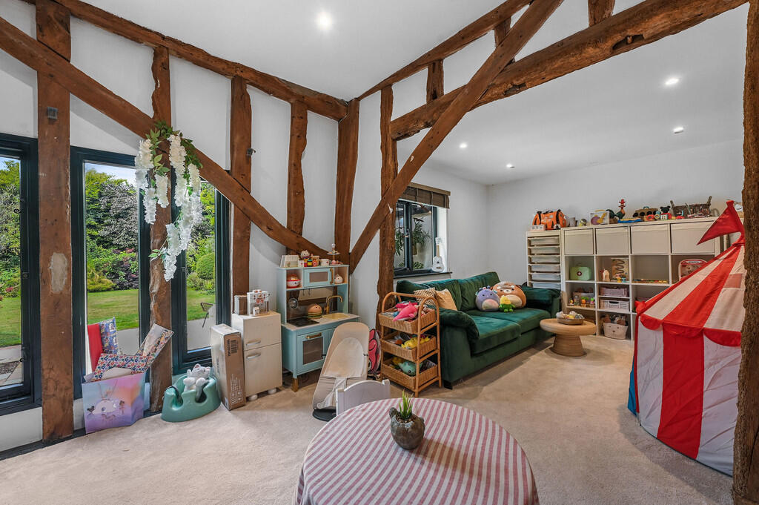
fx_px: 295
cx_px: 380
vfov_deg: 81.1
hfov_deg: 104.3
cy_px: 252
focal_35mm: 14
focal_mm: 14
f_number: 8
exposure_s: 1/1.25
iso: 400
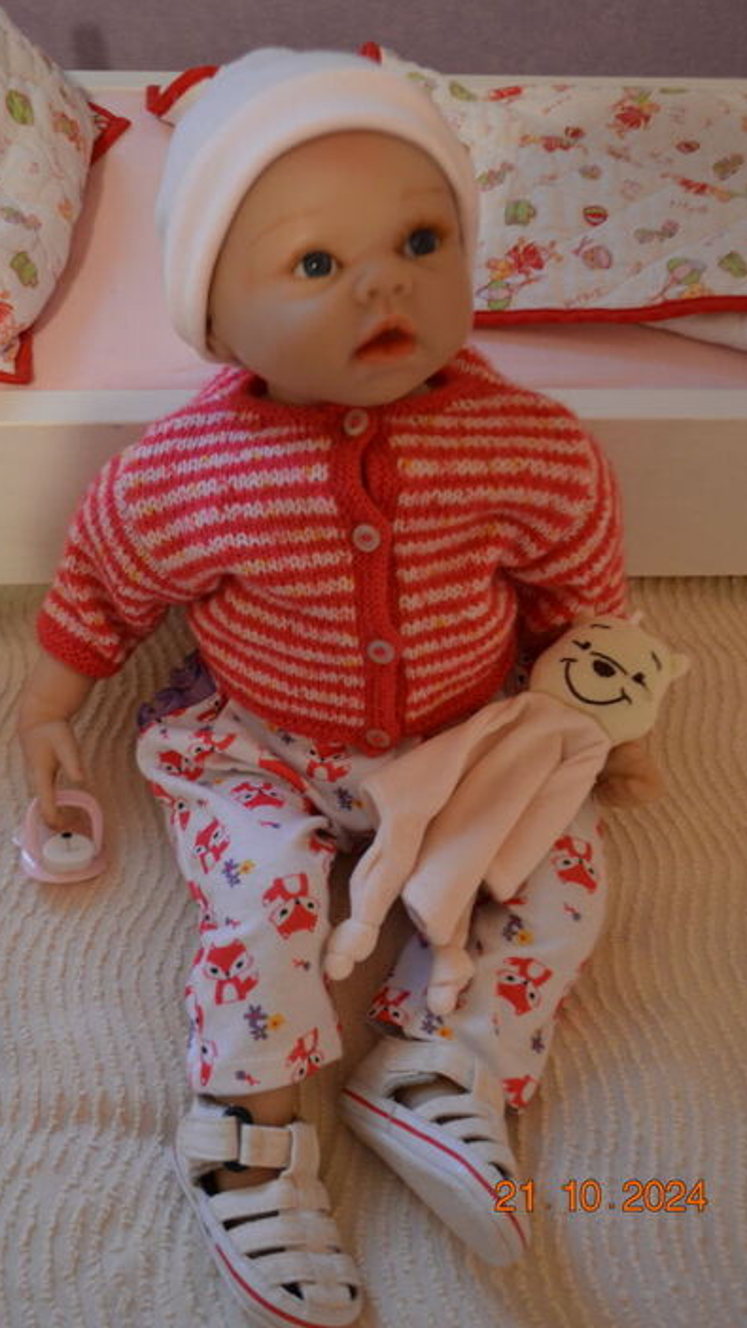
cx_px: 306
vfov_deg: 66.1
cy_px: 662
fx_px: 1021
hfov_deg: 40.0
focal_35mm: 29
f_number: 3.5
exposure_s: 1/15
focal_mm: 18
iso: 1250
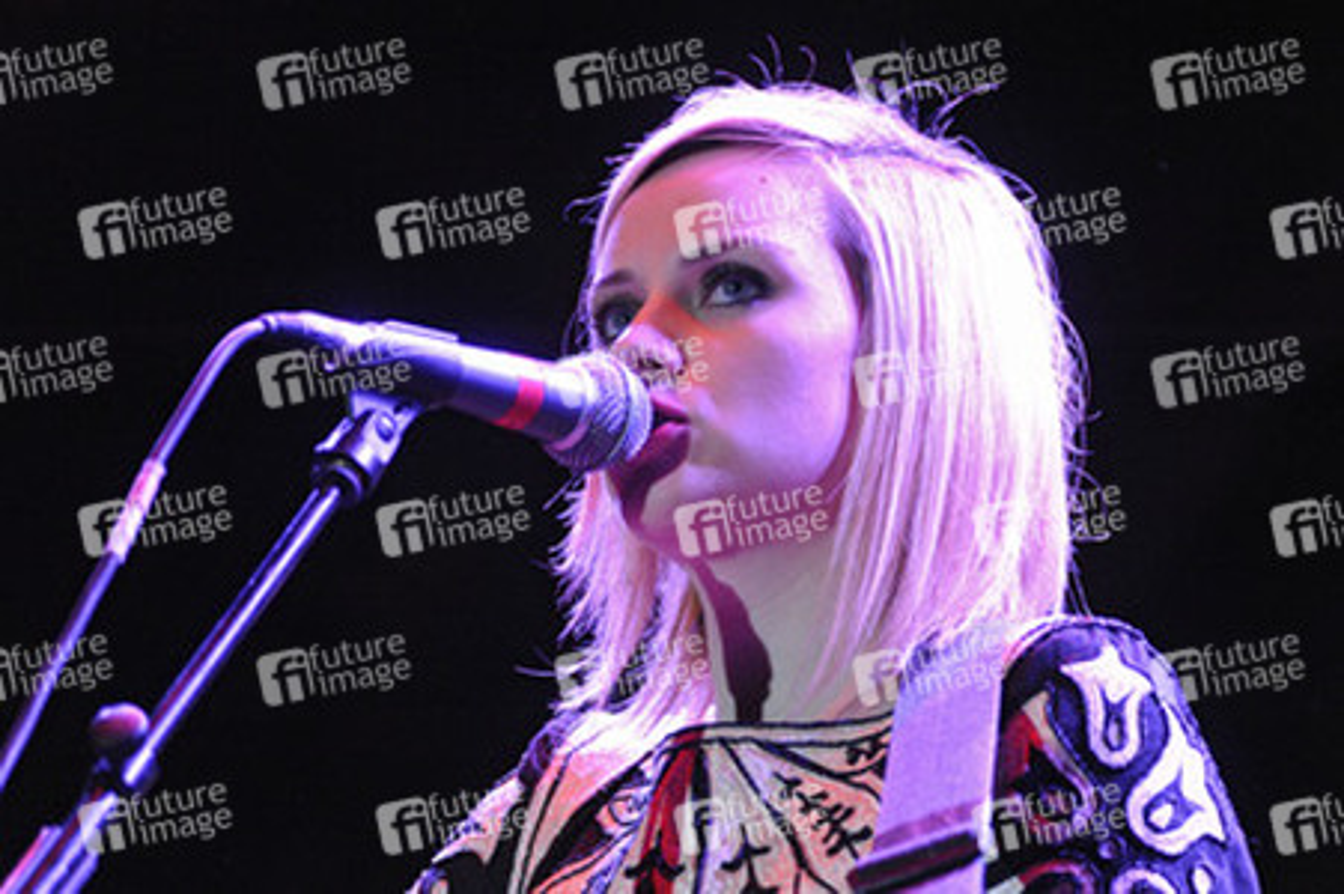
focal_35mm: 240
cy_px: 447
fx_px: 8953
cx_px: 672
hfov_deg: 8.6
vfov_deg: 5.7
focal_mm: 240
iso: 6400
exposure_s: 1/200
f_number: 5.6
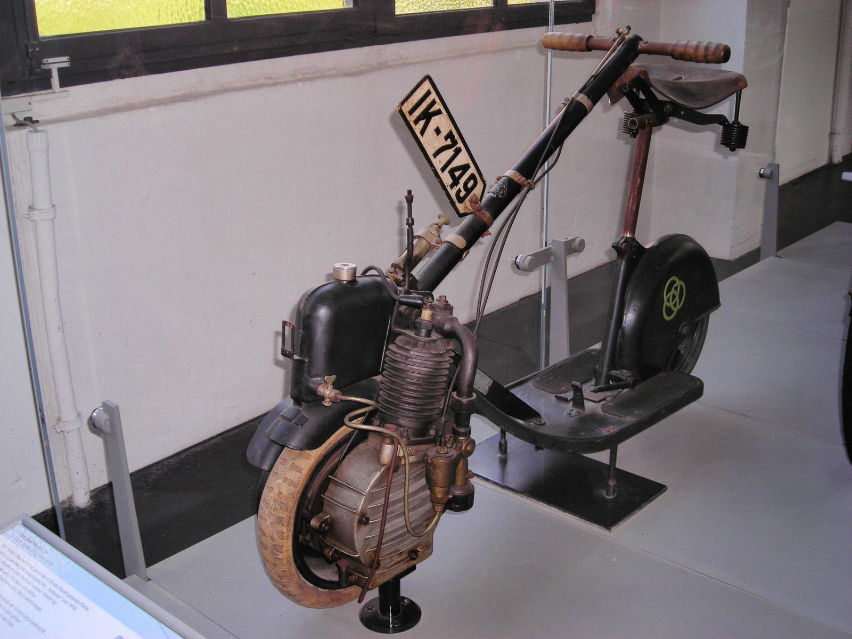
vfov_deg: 35.1
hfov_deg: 45.8
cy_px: 320
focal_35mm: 41
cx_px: 426
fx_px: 1009
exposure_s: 1/60.1
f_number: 3.3
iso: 50
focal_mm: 6.8
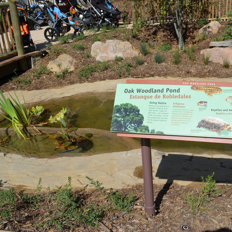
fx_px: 265
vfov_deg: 47.2
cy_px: 116
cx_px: 164
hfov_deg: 46.1
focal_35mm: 35
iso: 100
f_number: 9
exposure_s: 1/320
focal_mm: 18
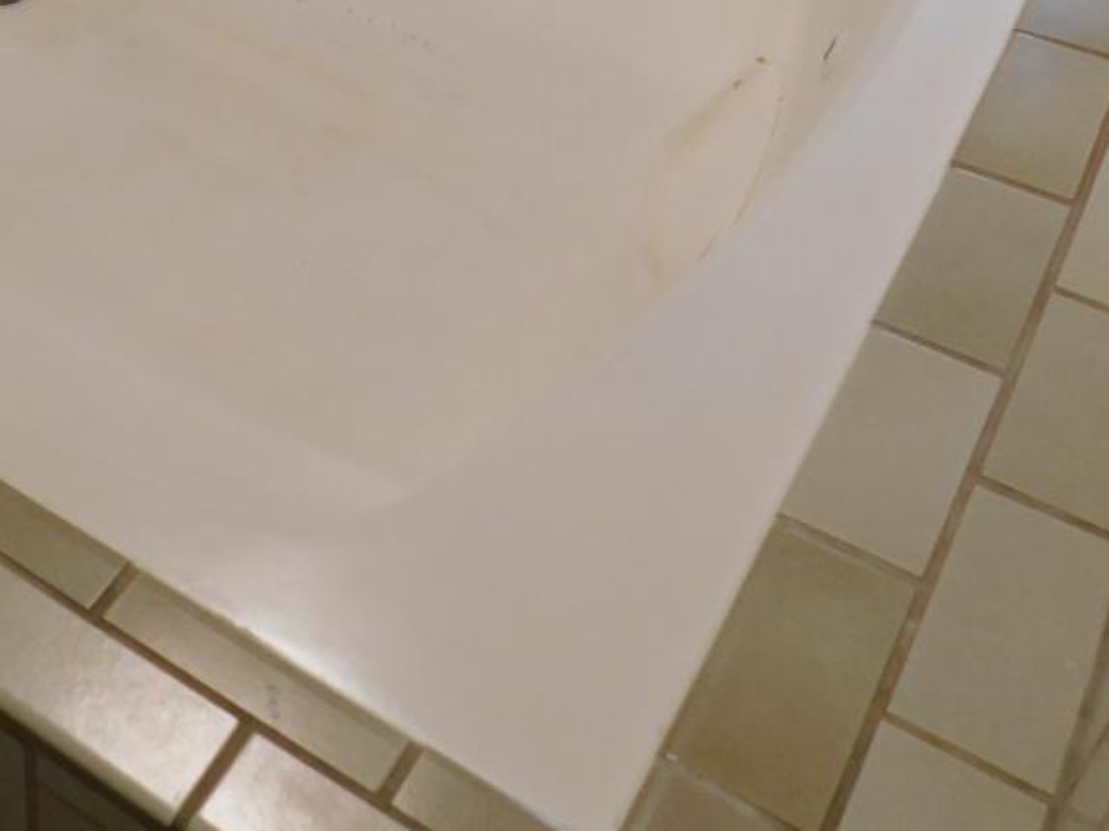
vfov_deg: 22.3
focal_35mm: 60
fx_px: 1922
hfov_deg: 30.6
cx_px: 89
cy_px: -198
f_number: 3
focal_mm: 4
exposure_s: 1/30
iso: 140
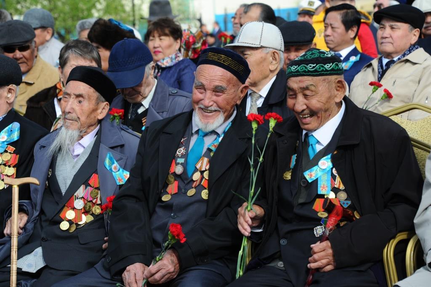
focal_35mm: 160
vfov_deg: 8.6
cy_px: 144
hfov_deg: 12.8
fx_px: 1914
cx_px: 216
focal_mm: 160
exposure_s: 1/800
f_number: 9
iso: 800
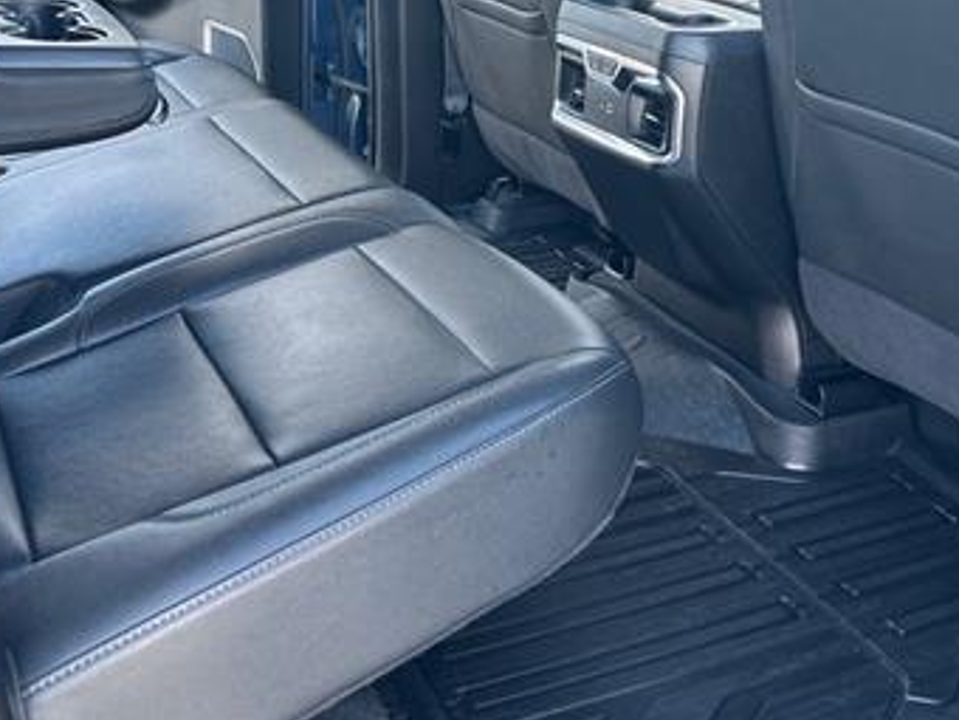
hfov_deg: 38.7
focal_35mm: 49
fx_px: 1357
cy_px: 110
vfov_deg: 28.8
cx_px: 592
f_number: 1.5
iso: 100
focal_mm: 5.7
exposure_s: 1/121
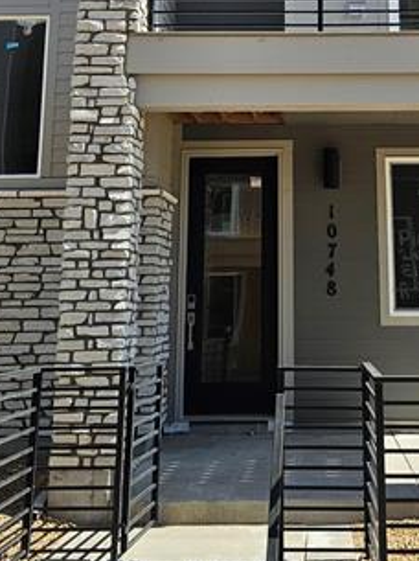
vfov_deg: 31.9
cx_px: 297
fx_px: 938
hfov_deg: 25.0
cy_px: 74
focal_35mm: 58
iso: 40
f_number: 1.8
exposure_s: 1/2000
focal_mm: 5.4
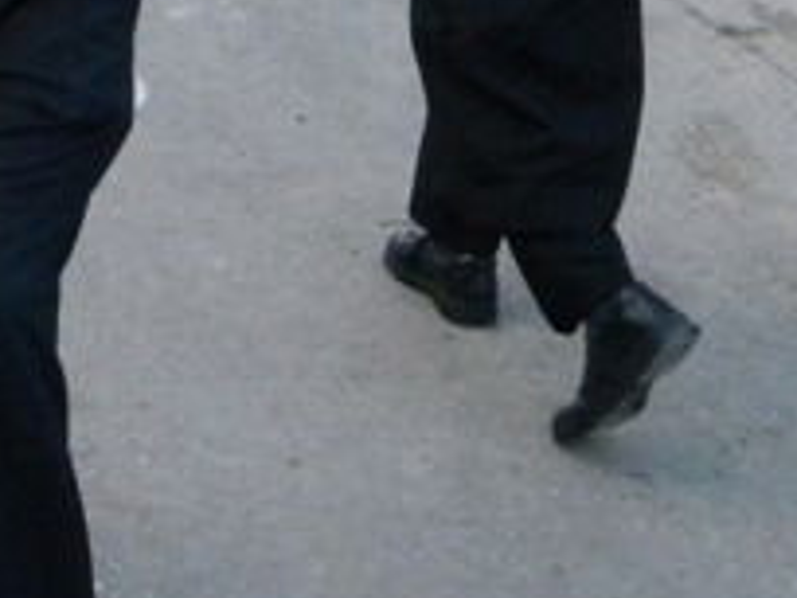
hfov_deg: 17.8
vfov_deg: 13.1
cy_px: -109
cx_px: 215
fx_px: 2533
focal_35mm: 110
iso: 400
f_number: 3.5
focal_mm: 5
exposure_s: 1/368
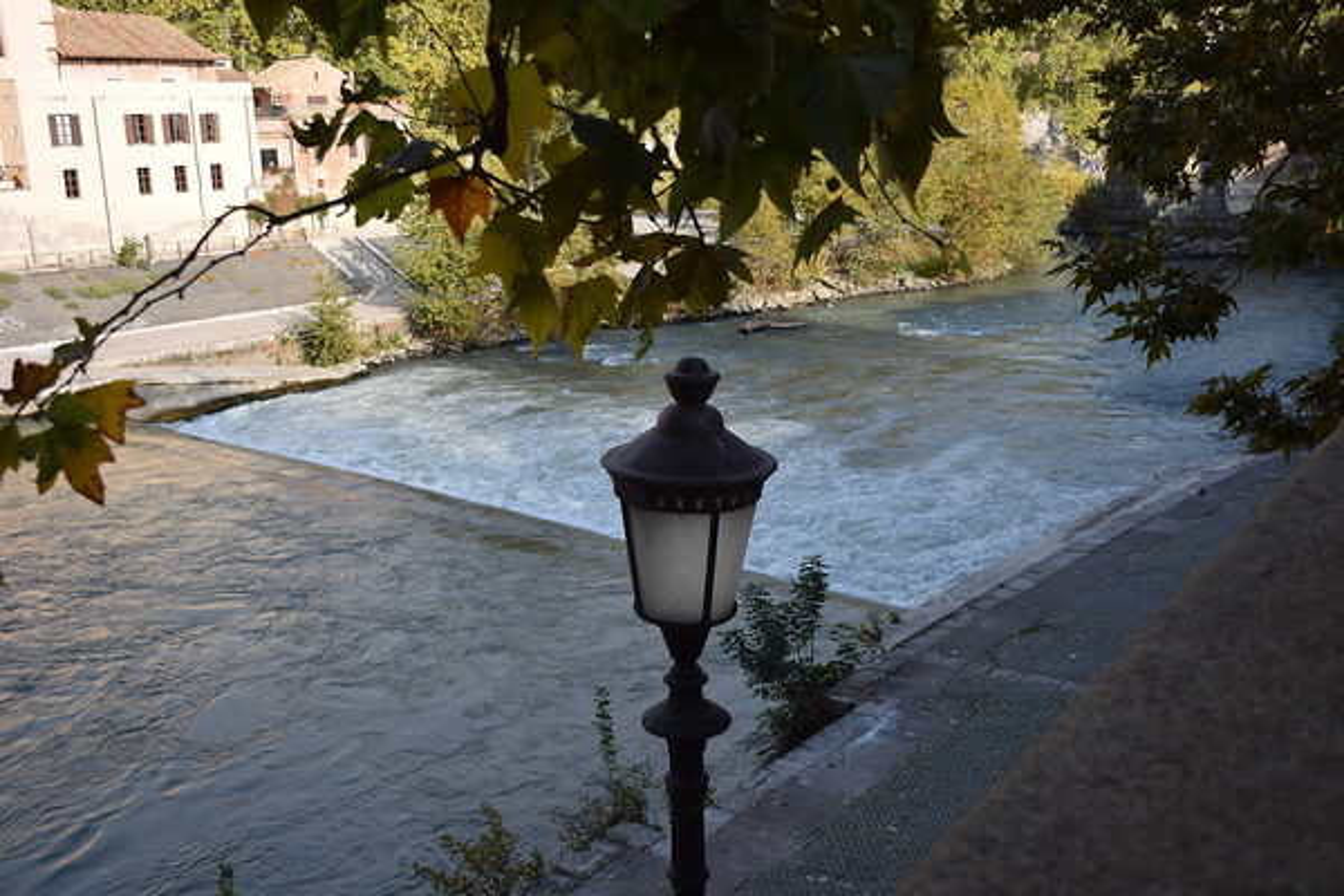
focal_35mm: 36
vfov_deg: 36.9
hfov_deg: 53.1
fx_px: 1344
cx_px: 672
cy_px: 448
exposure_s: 1/320
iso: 100
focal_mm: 24
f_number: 5
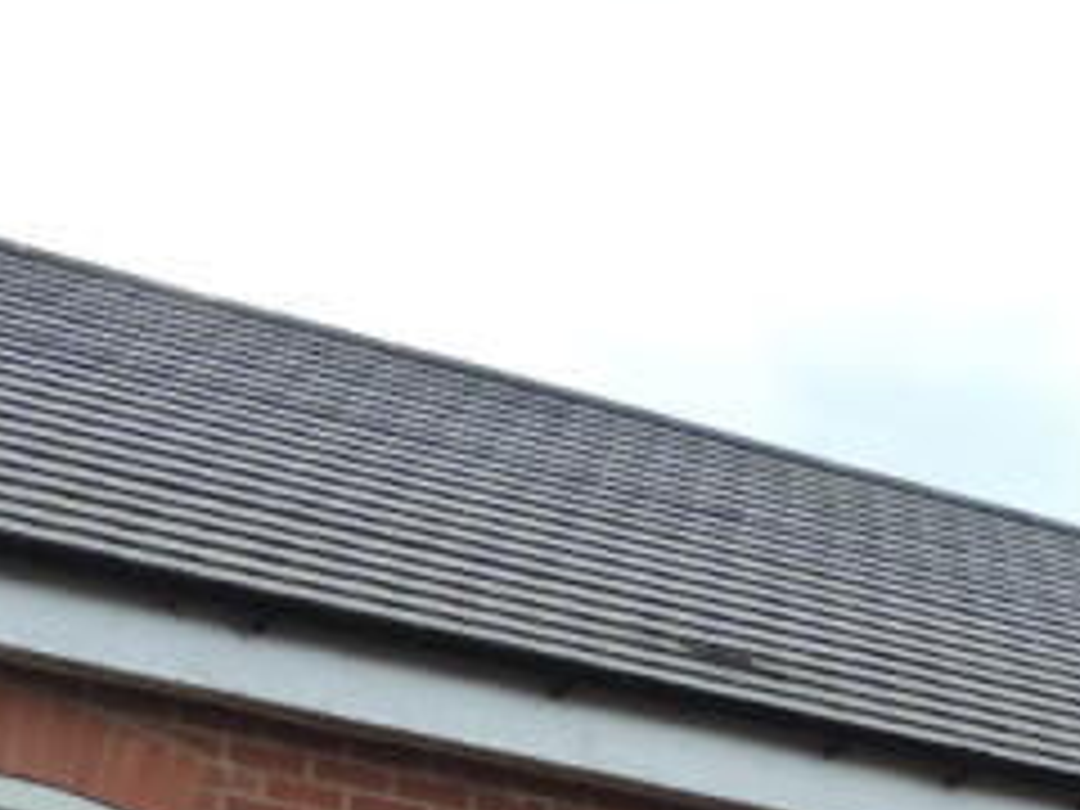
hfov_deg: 14.9
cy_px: 1516
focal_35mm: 128
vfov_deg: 10.8
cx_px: 1256
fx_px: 3994
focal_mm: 5.3
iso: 80
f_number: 3.1
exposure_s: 1/200
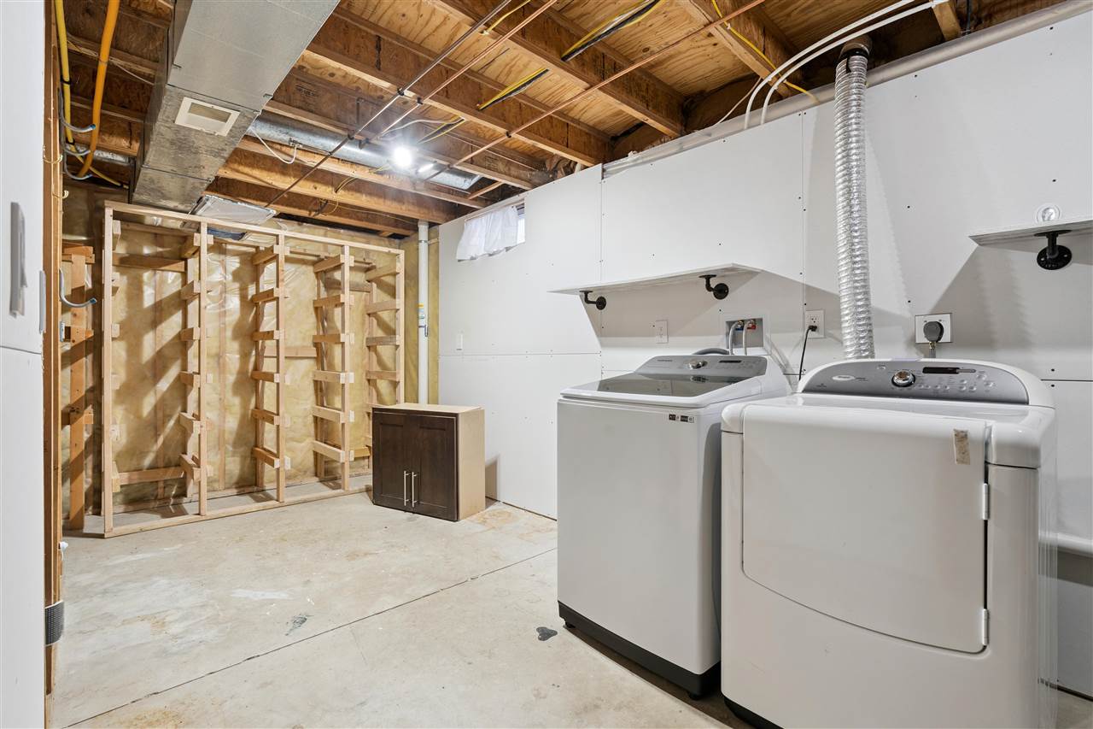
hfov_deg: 96.7
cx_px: 546
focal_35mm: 16
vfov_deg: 73.7
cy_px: 364
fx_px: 486
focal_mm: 16
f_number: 8
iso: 500
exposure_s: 1/15
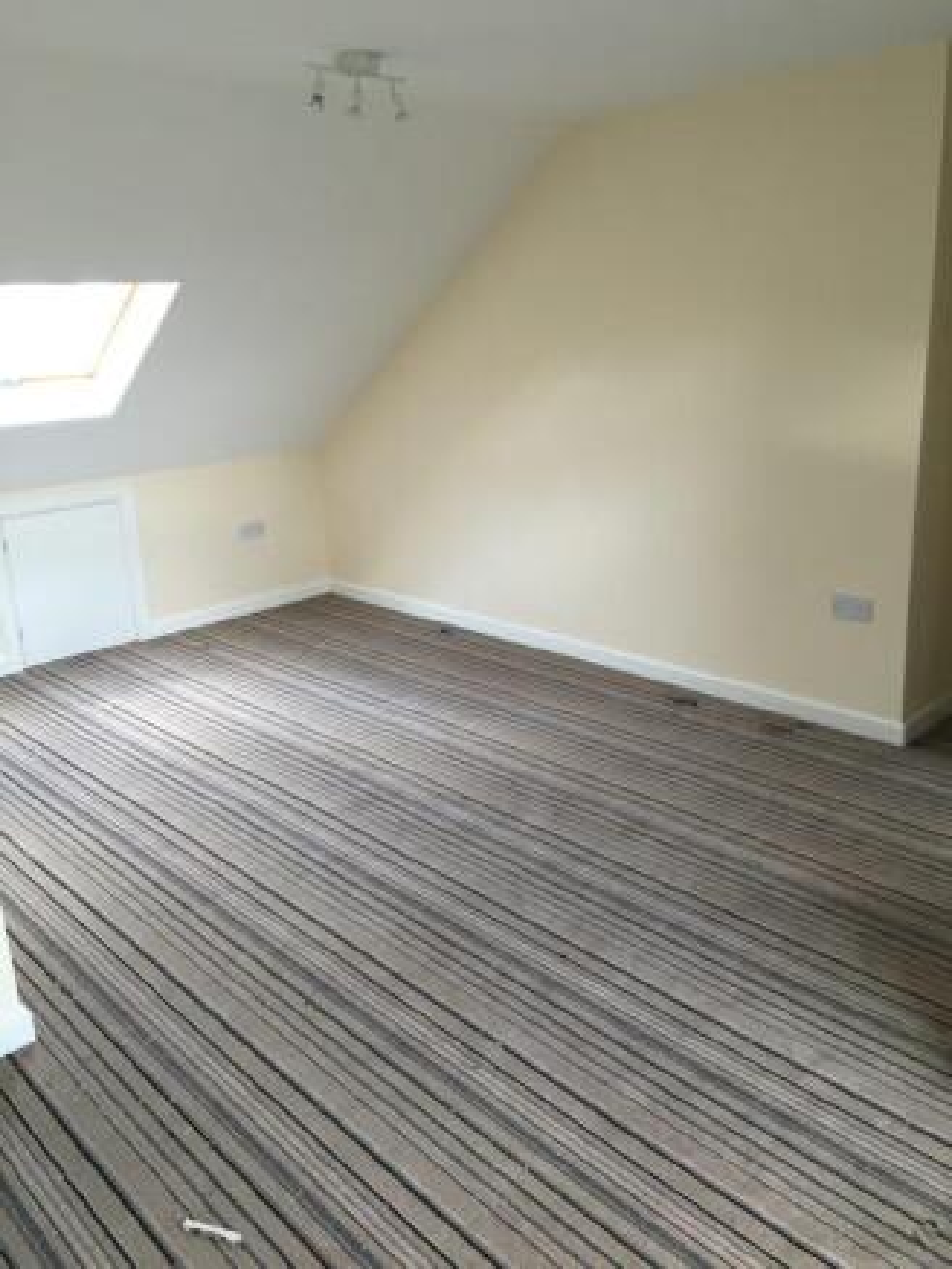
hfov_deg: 48.2
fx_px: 1063
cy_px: 634
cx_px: 476
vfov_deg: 61.6
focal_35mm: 29
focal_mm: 4.15
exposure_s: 1/33
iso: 64
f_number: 2.2
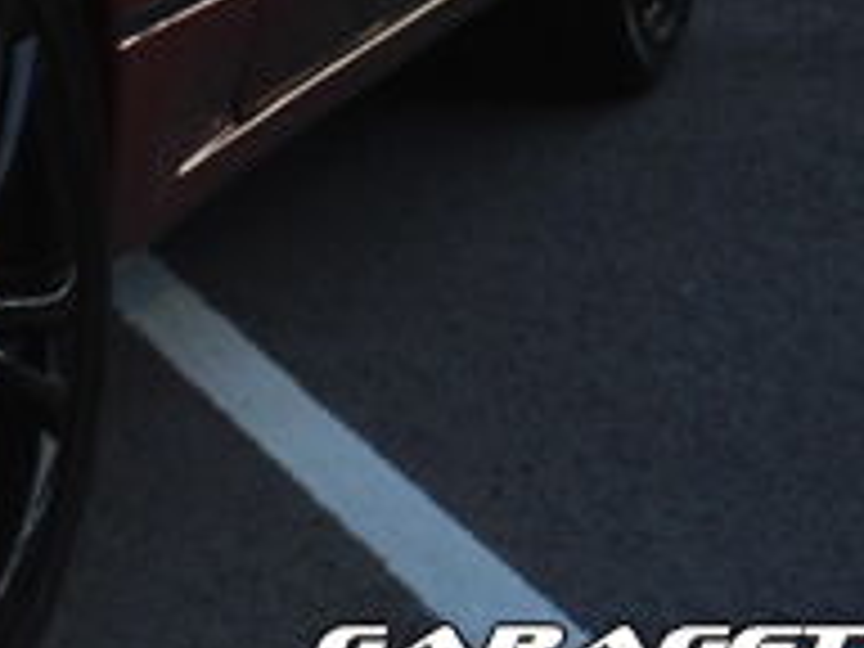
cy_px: -270
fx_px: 4318
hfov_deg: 11.1
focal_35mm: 173
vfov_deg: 8.4
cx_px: -356
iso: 100
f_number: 5.3
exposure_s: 1/50
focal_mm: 36
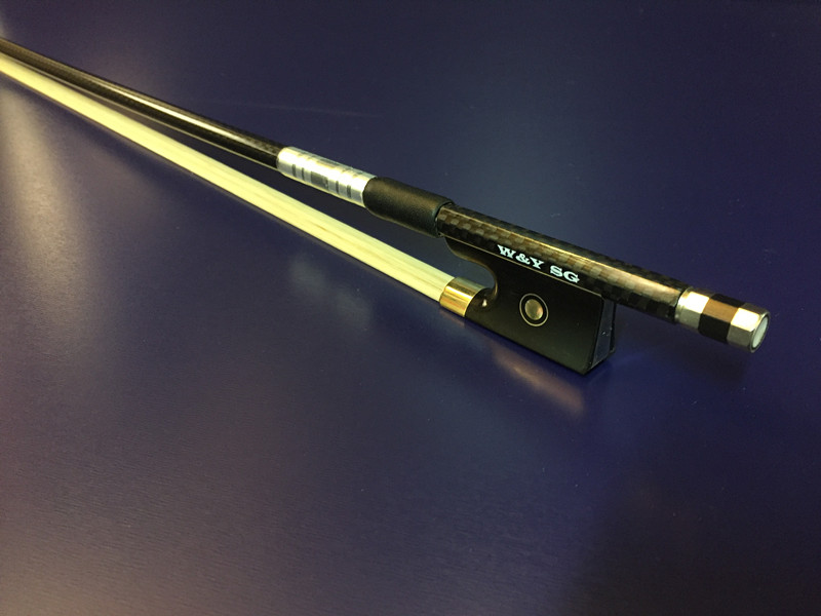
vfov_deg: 48.2
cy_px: 308
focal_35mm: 29
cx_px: 410
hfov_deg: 61.7
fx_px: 688
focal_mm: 4.15
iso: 250
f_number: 2.2
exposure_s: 1/20
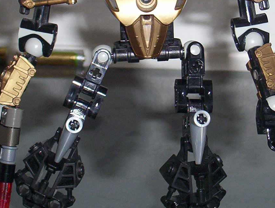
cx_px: 156
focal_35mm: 155
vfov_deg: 9.6
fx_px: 1234
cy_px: 71
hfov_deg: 12.7
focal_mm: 10.76
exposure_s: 1/93.2
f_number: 3.62
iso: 140
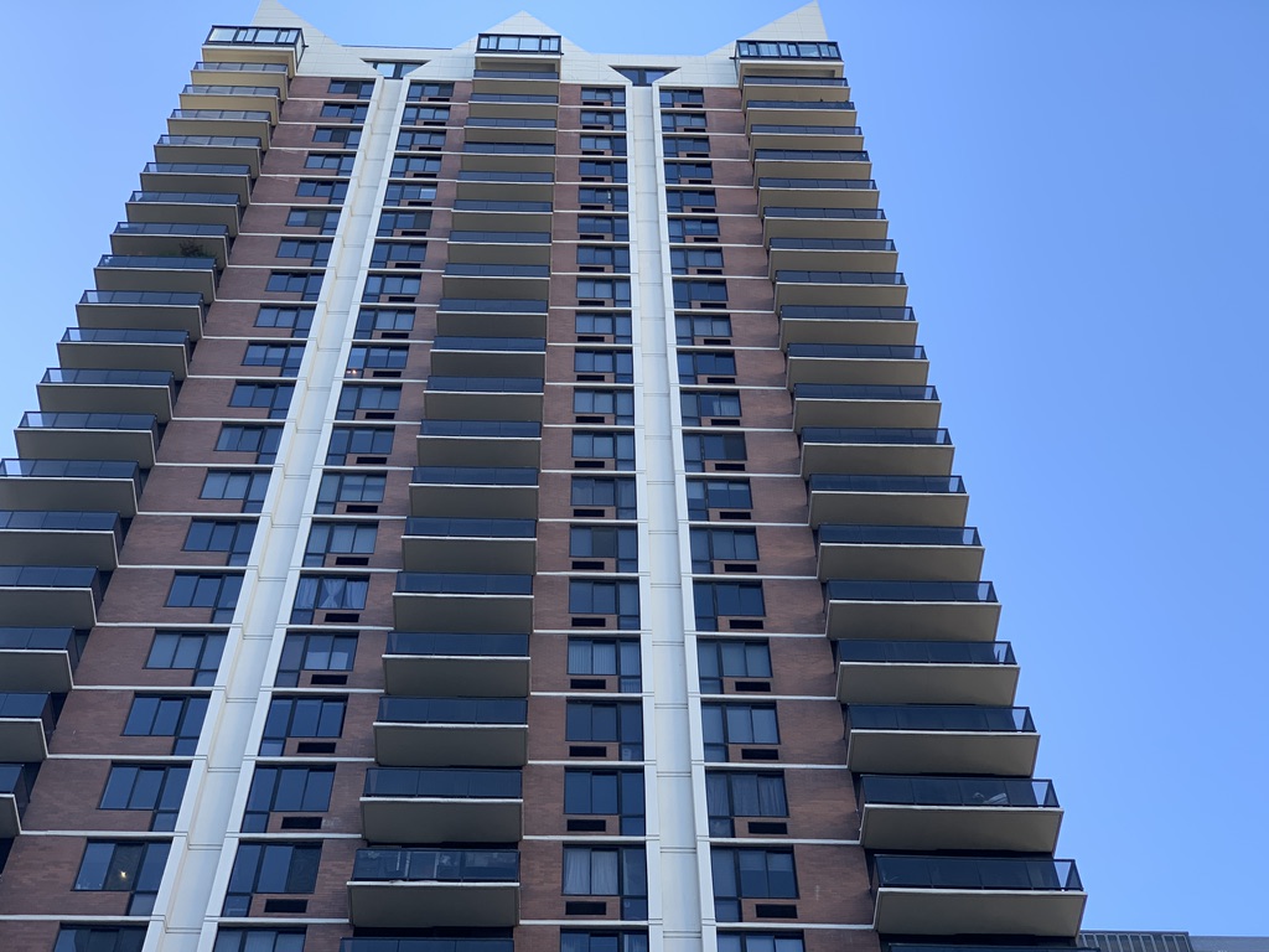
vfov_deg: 28.0
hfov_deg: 36.8
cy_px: 476
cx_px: 634
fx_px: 1906
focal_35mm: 52
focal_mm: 6
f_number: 2.4
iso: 16
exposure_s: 1/189
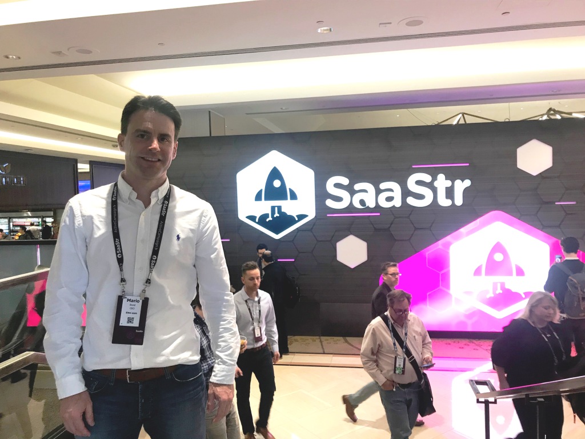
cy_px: 220
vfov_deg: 49.7
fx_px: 473
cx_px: 292
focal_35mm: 28
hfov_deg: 63.4
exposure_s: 1/24
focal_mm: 3.99
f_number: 1.8
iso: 40
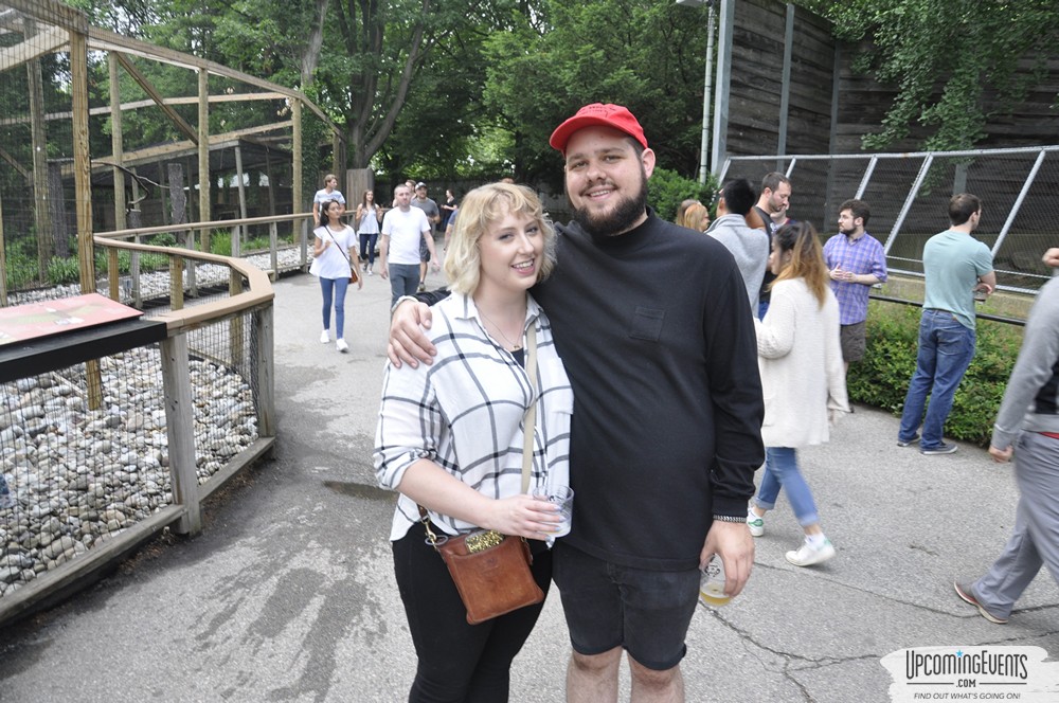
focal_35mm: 27
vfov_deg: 47.8
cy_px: 352
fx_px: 793
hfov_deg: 67.4
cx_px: 530
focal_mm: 18
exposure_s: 1/30
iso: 400
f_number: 5.6
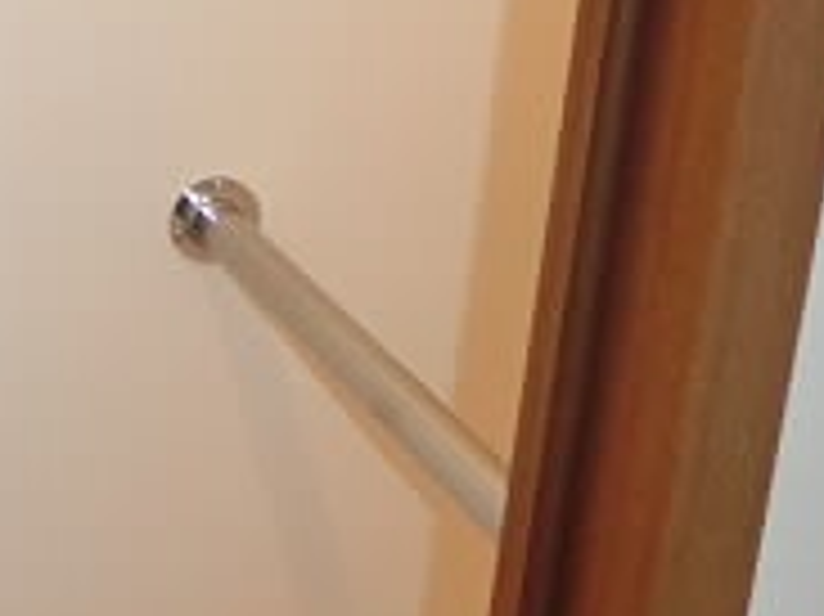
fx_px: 2260
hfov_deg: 17.5
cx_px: -579
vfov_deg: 15.4
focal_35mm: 95
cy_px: 92
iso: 400
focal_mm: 4.24
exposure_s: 1/80
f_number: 3
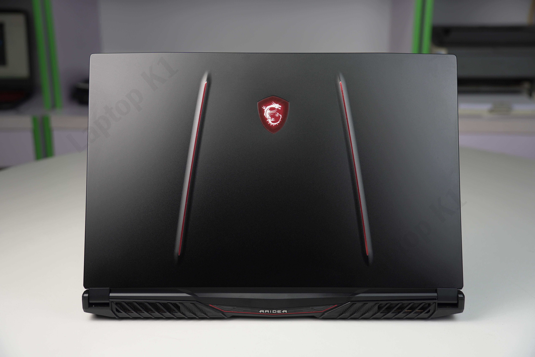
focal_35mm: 45
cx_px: 268
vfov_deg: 29.9
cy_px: 178
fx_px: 669
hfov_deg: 43.6
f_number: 2.8
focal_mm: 30
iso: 100
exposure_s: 1/80
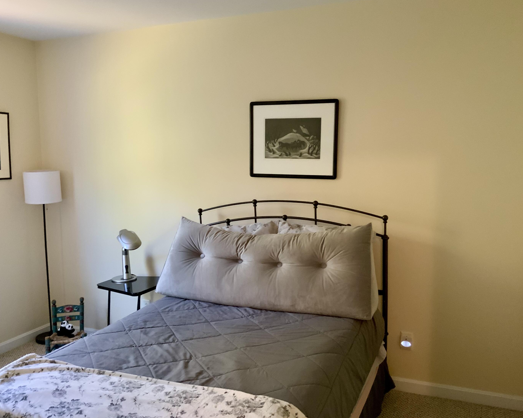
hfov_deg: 57.2
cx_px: 270
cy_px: 213
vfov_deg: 47.1
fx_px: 480
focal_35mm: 31
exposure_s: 1/40
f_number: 1.8
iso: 200
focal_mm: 3
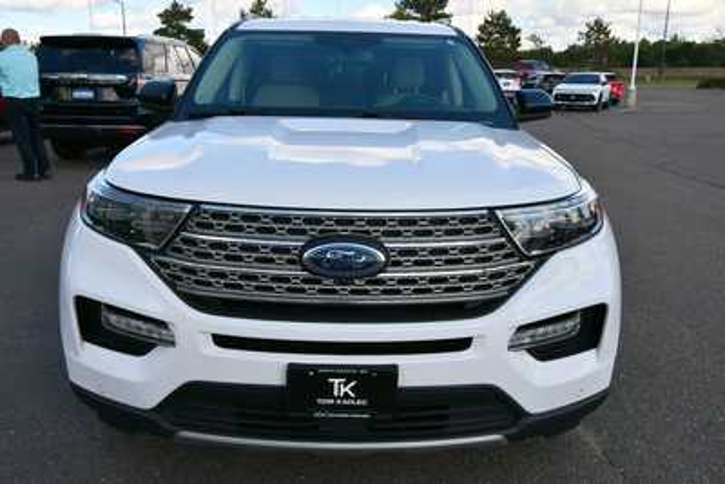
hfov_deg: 61.9
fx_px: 604
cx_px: 362
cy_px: 242
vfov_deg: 43.6
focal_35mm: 30
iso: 140
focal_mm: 20
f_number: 8
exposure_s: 1/250
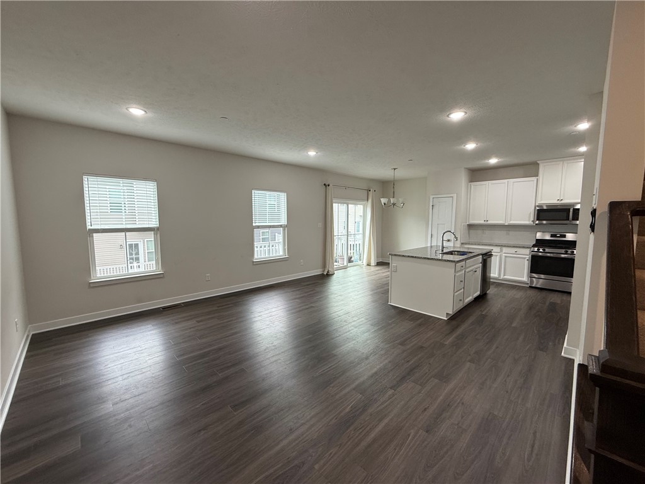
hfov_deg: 102.1
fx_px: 261
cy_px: 242
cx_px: 322
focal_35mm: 14
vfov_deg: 85.7
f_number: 2.2
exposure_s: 1/120
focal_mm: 2.22
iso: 125
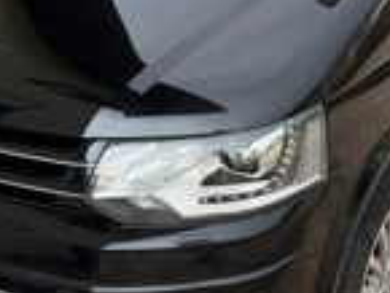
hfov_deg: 29.0
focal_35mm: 66
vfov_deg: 22.1
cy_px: 78
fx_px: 744
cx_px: 288
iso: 80
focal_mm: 6.76
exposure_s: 1/2232
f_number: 1.78
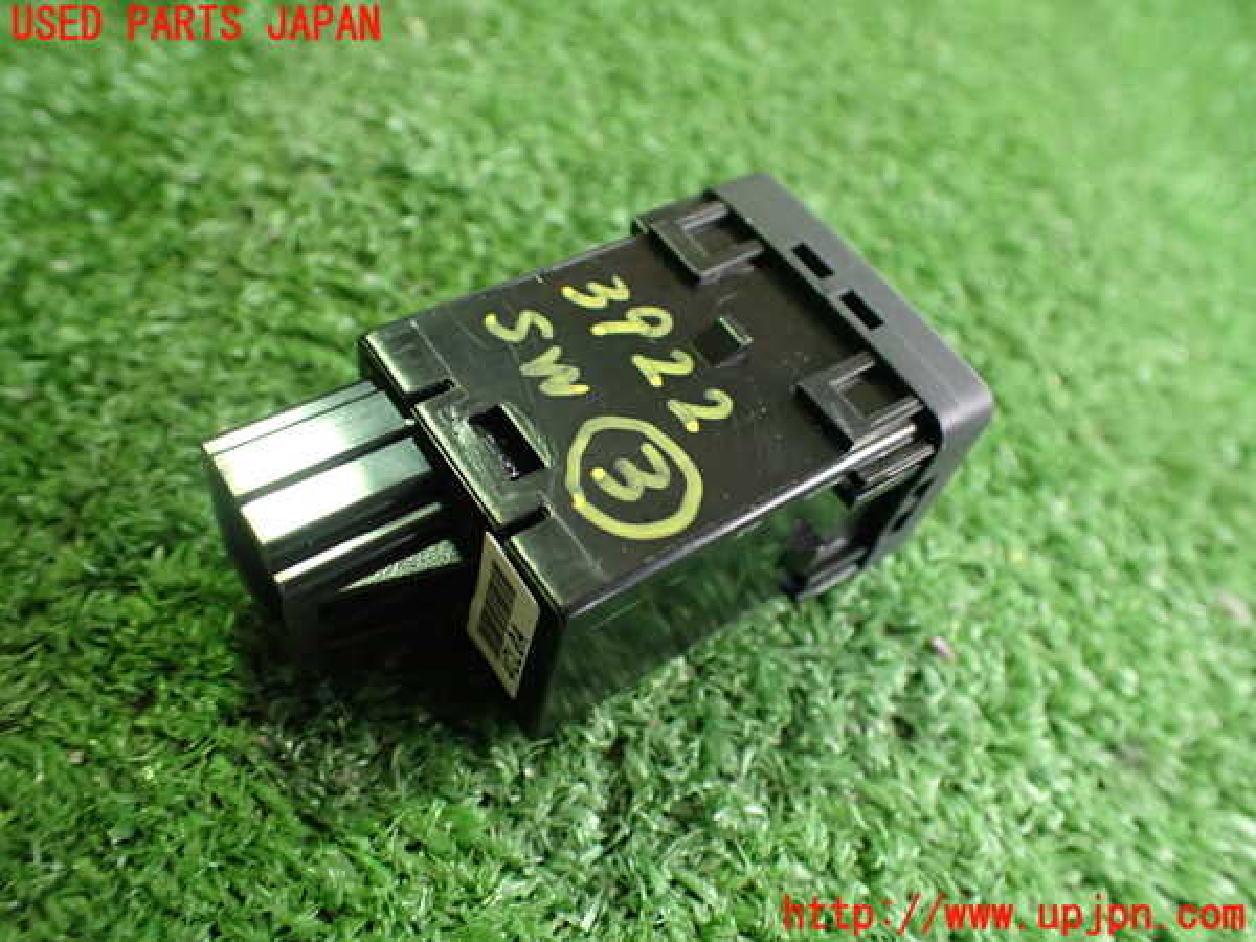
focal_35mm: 30
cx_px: 628
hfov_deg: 60.0
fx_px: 1089
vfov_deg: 46.8
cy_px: 471
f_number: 2.3
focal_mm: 5.4
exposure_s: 1/60
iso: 800
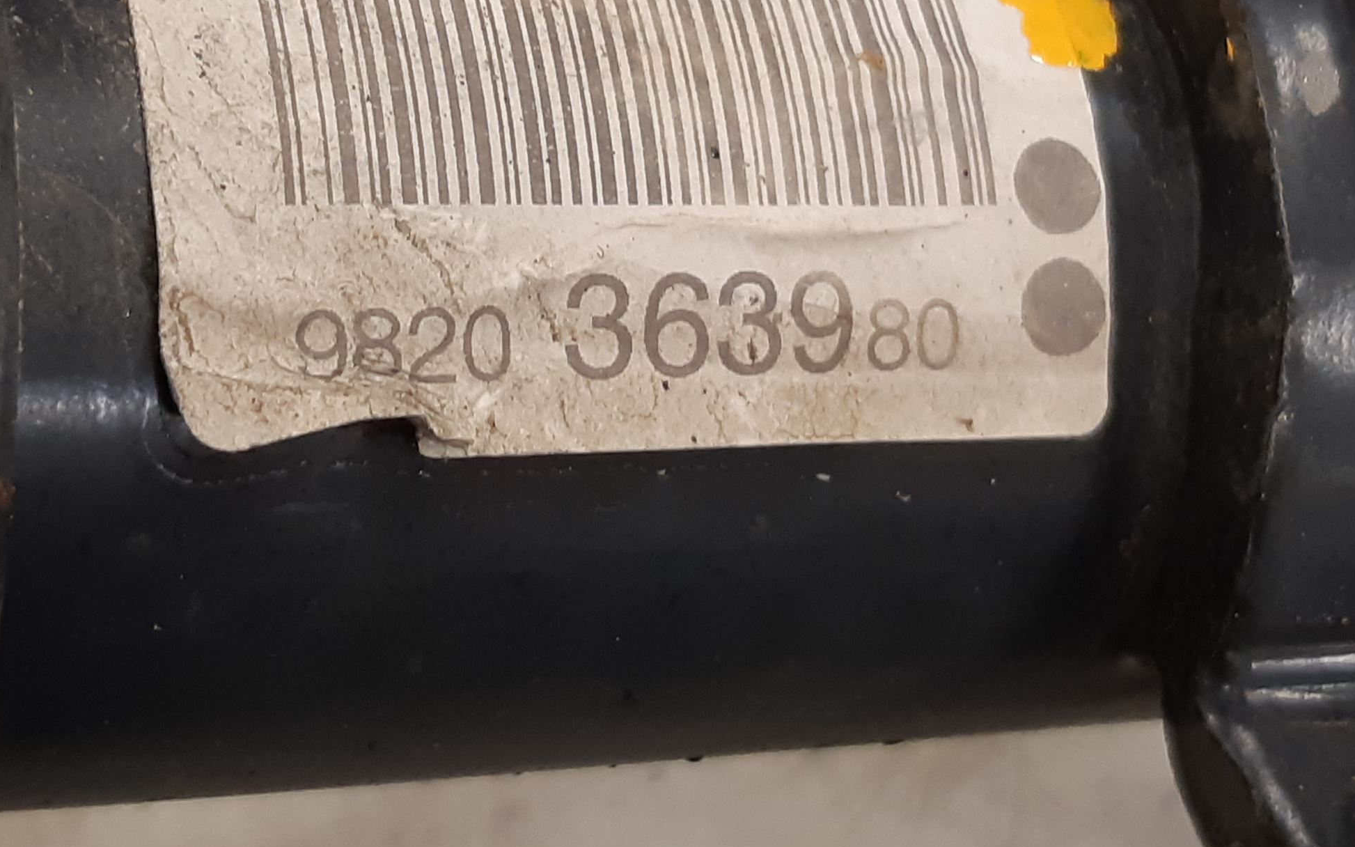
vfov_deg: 42.9
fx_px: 1071
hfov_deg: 64.6
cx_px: 650
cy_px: 332
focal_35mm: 29
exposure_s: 1/50
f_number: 1.7
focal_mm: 3.93
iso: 125
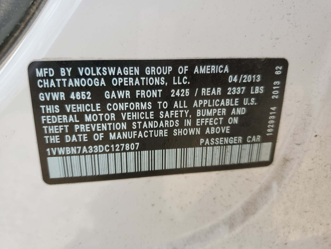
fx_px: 249
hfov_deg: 67.3
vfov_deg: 53.1
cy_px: 124
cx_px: 166
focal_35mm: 26
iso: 50
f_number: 1.5
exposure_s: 1/909
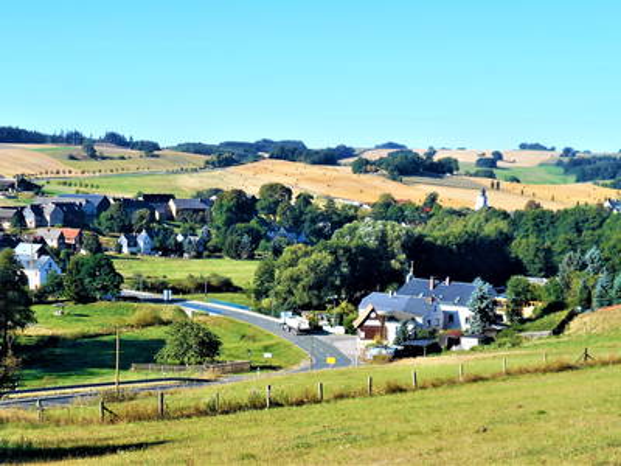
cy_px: 233
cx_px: 310
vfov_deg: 32.9
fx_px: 789
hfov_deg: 42.9
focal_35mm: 44
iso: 80
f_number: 4.2
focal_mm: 7.7
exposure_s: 1/400
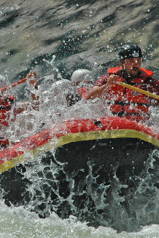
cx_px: 37
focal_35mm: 601
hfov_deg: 2.3
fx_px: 3981
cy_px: 84
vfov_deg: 3.4
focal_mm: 200
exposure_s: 1/2500
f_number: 7.1
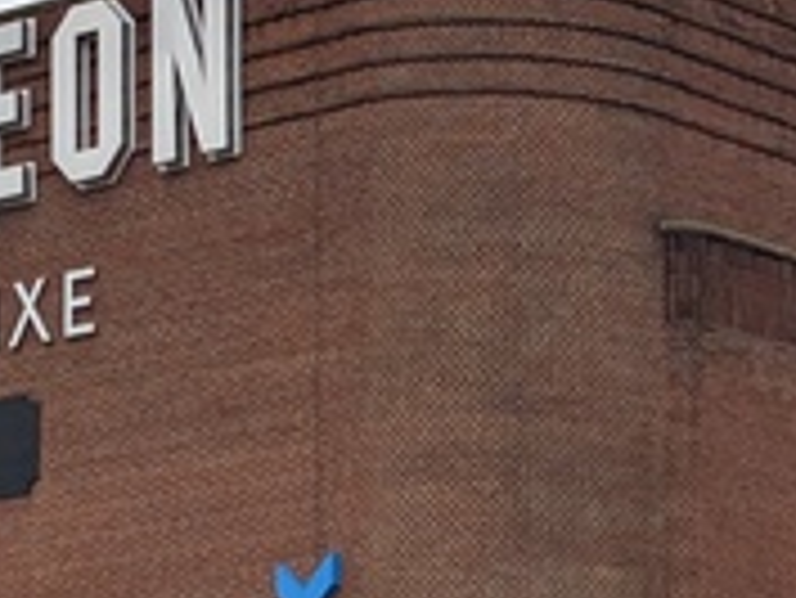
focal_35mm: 177
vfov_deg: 8.2
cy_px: 976
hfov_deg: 11.1
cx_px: 742
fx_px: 4073
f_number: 1.68
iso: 161
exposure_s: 1/355
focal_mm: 6.9
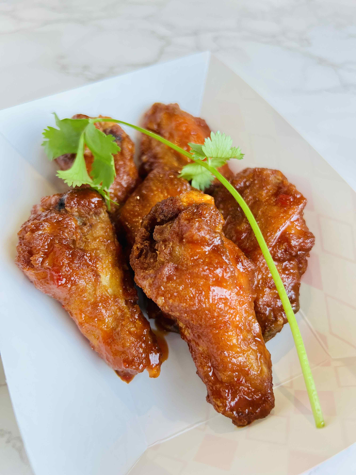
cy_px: 238
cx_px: 178
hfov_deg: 53.1
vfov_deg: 67.3
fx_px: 357
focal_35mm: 26
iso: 320
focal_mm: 5.7
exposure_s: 1/60
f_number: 1.5
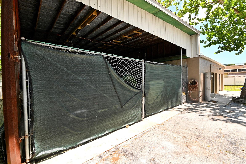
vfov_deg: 77.3
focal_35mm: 15
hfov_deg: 100.4
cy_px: 82
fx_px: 102
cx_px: 123
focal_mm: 10
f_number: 14
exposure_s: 1/200
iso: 640
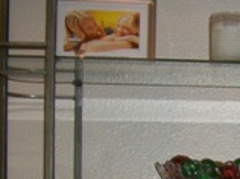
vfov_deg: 10.6
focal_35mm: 130
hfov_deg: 14.1
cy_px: 329
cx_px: 378
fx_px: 900
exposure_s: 1/30
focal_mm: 5.7
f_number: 2.9
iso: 80
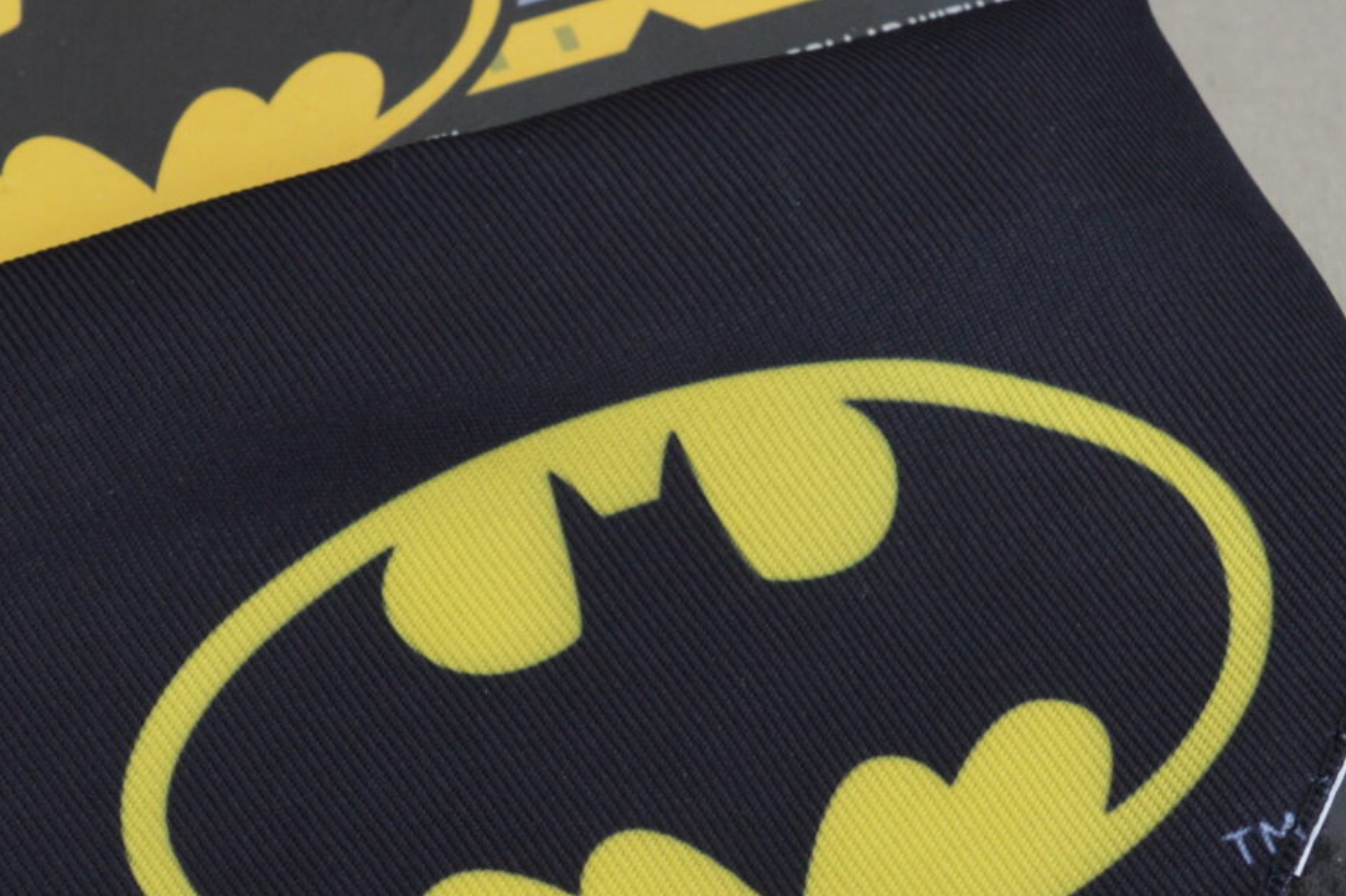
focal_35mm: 92
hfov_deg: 21.9
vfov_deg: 14.7
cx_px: 257
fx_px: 3438
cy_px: 739
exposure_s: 1/125
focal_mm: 22
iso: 400
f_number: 5.6
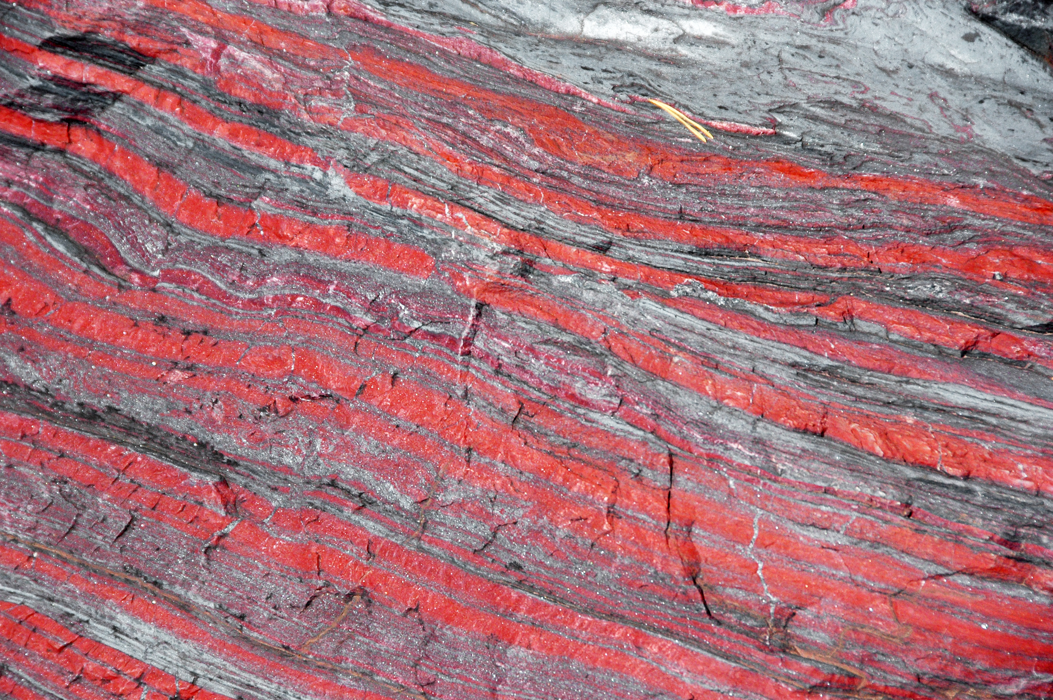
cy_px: 350
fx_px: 7452
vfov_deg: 5.4
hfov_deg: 8.1
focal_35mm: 255
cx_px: 526
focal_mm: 170
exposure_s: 1/320
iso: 400
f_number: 8
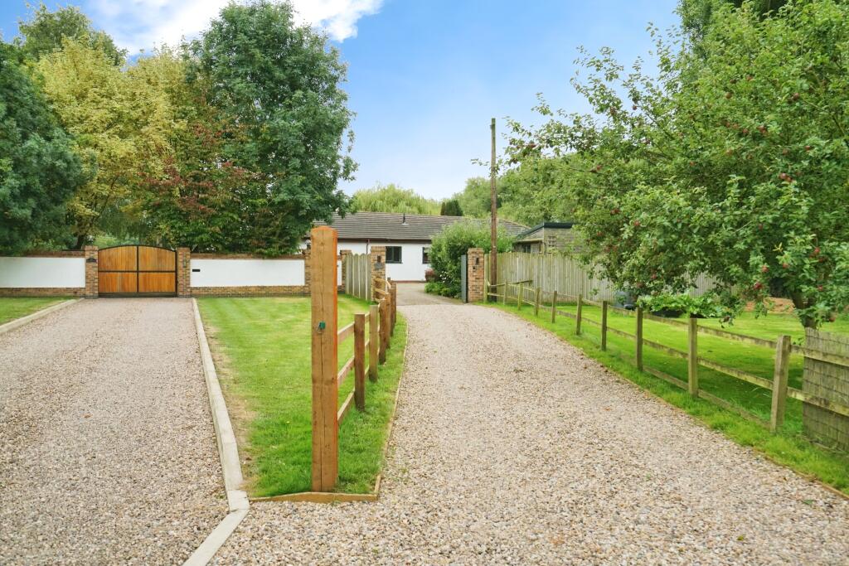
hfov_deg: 60.3
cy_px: 283
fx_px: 731
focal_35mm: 31
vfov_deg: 42.3
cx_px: 424
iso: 2000
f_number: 7.1
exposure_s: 1/1250
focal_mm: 31
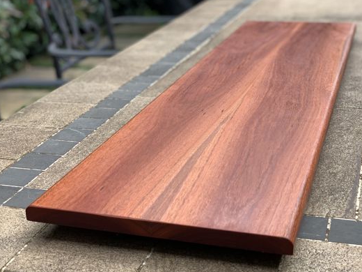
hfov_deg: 32.1
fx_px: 627
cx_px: 205
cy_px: 142
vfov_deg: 24.4
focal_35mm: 60
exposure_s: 1/358
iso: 16
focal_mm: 6
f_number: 2.4
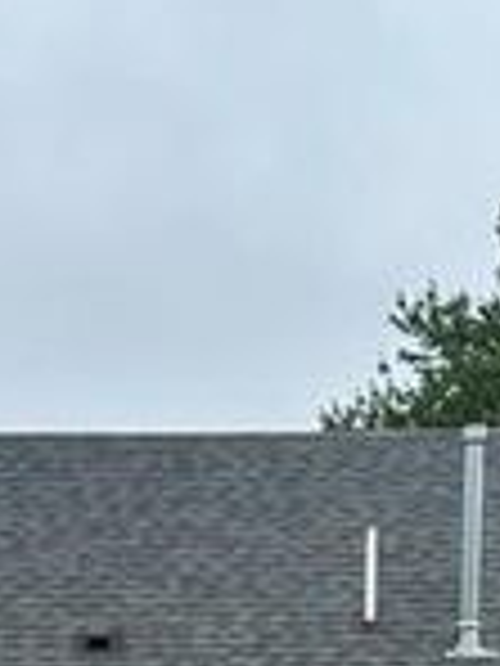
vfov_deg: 15.3
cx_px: 63
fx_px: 2080
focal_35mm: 108
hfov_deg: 13.6
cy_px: 1262
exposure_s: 1/1157
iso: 80
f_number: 1.78
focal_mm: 6.86
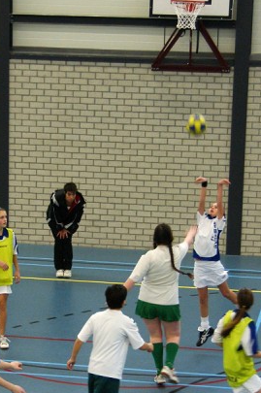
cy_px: 280
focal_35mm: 78
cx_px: 88
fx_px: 848
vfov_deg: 25.9
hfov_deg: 17.5
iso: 800
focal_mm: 35
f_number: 4.5
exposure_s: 1/100
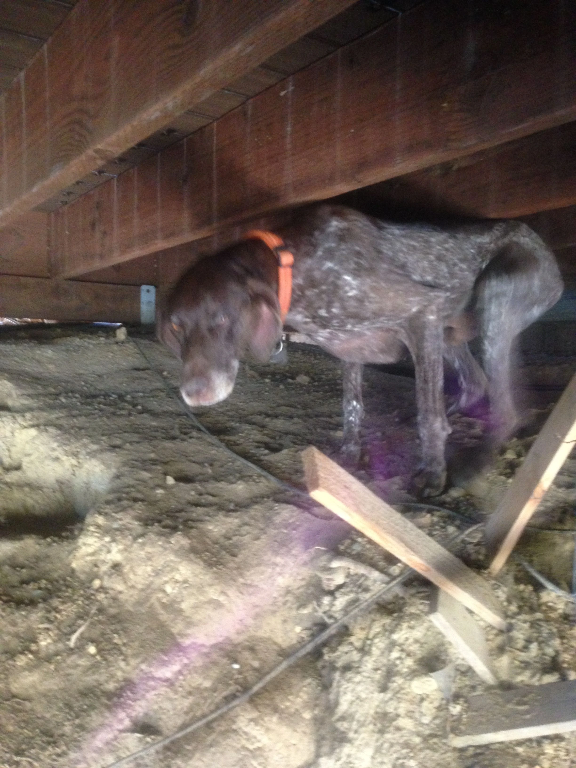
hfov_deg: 42.9
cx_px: 288
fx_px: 732
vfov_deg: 55.4
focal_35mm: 33
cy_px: 384
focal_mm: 4.12
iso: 320
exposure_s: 1/15
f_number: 2.4
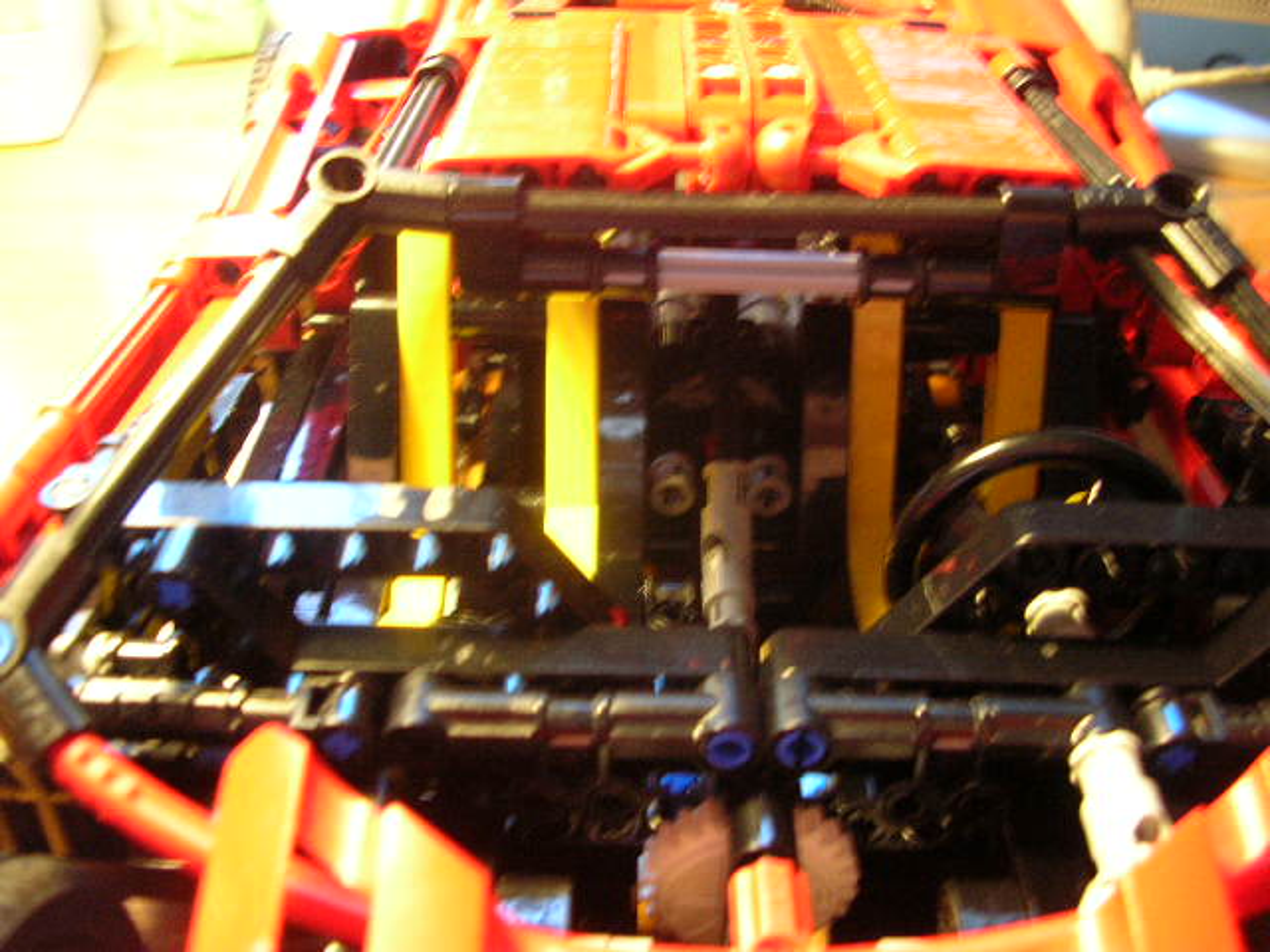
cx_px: 635
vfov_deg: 40.7
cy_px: 476
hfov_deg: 52.6
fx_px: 1284
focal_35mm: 35
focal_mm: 5.8
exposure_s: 1/4.5
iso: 171
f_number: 2.8
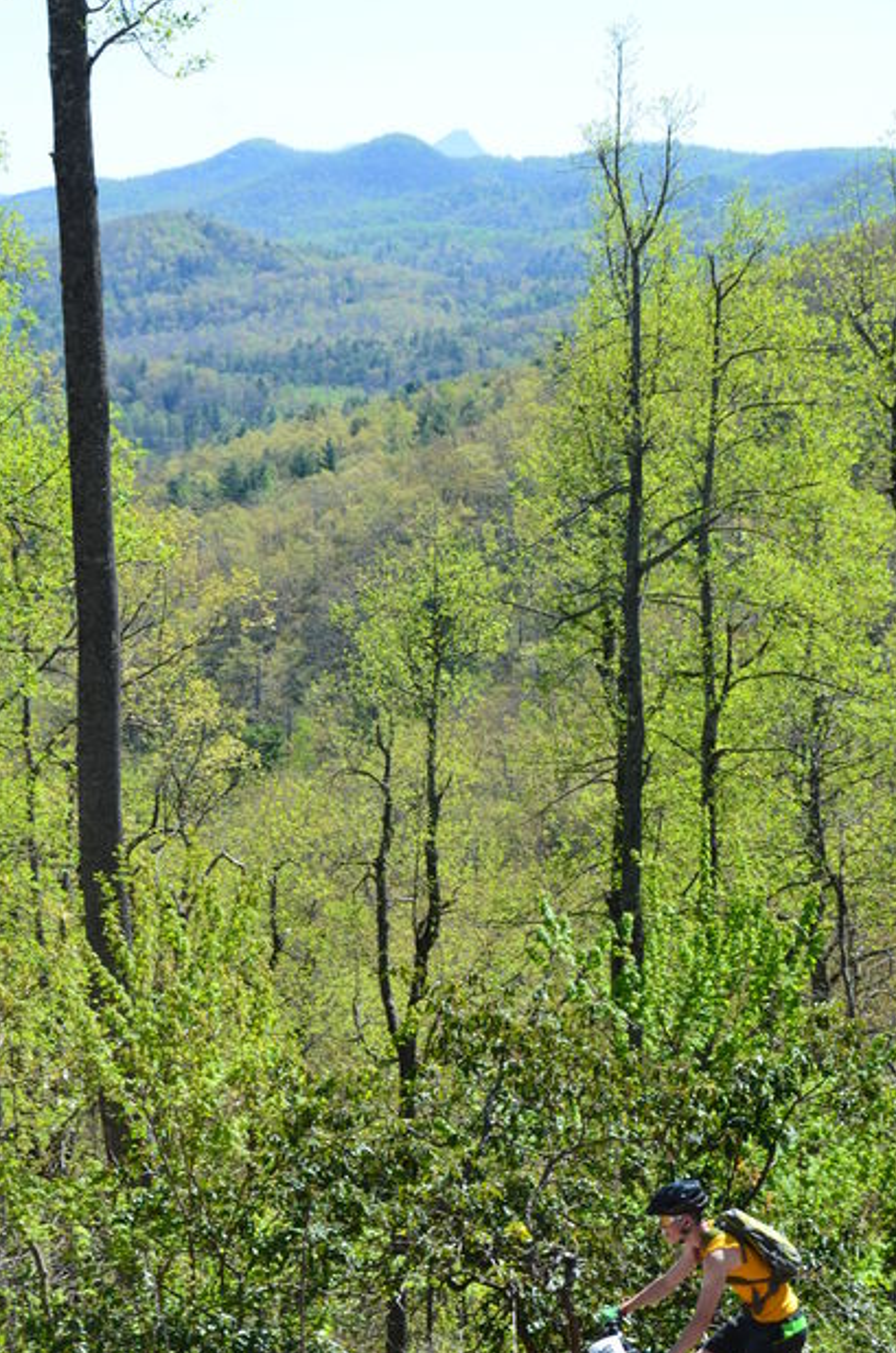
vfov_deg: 20.0
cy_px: 803
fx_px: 3827
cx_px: 365
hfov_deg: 13.3
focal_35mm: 102
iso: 180
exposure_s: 1/125
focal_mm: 56
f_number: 11
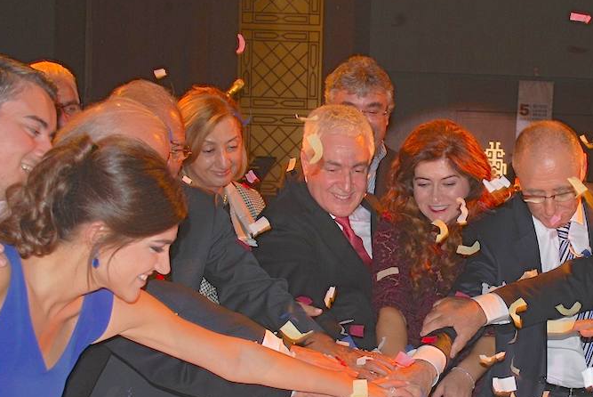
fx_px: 1039
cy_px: 292
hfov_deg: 31.1
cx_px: 473
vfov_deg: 21.5
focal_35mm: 63
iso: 200
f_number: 3.8
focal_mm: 20
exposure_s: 1/60
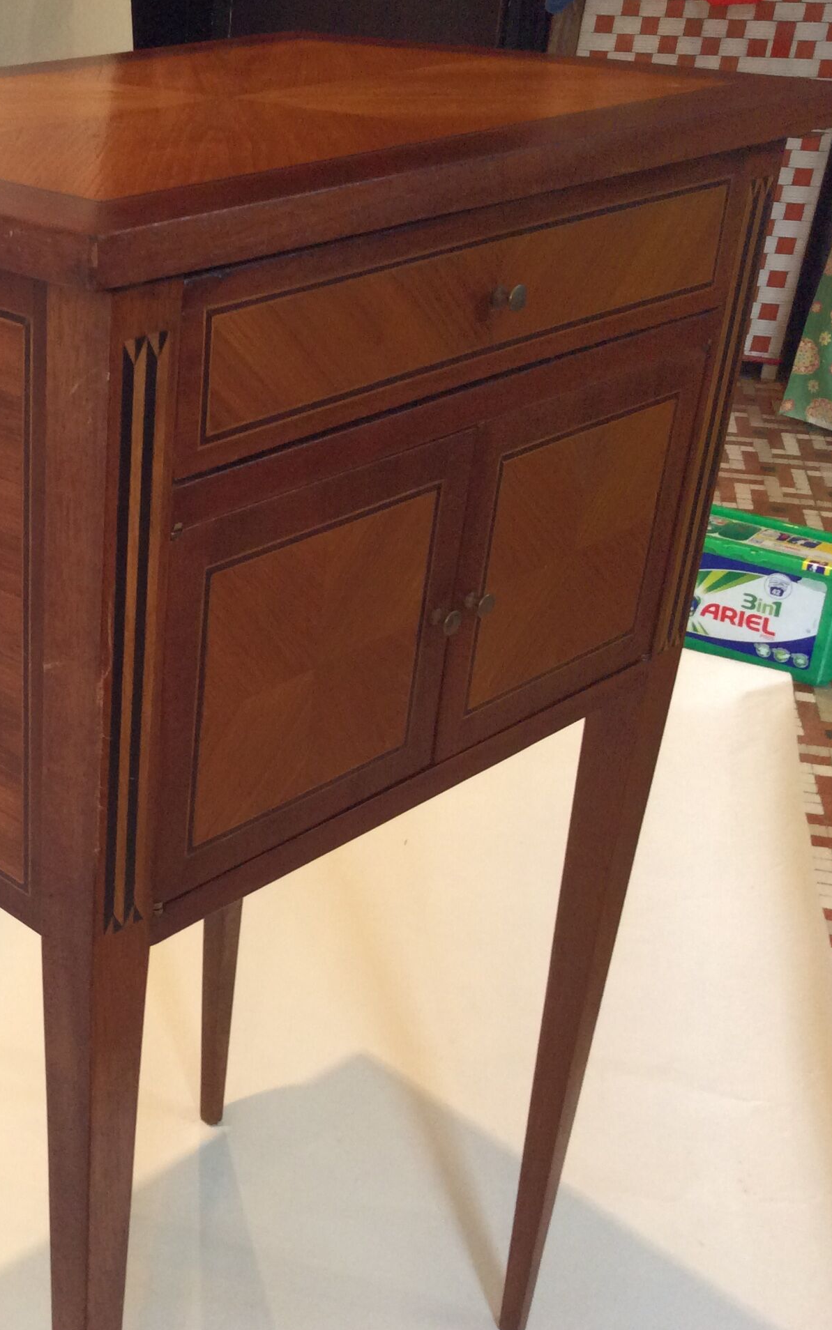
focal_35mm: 46
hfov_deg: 26.1
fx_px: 1668
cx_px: -51
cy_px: 662
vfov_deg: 43.5
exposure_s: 1/25
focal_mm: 3.3
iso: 125
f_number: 2.4
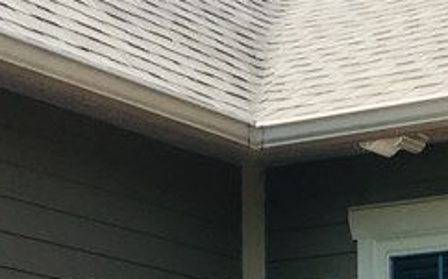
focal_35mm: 130
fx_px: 1586
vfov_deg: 9.1
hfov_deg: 14.8
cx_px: 687
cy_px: 673
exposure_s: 1/842
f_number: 2.2
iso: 32
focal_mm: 4.15
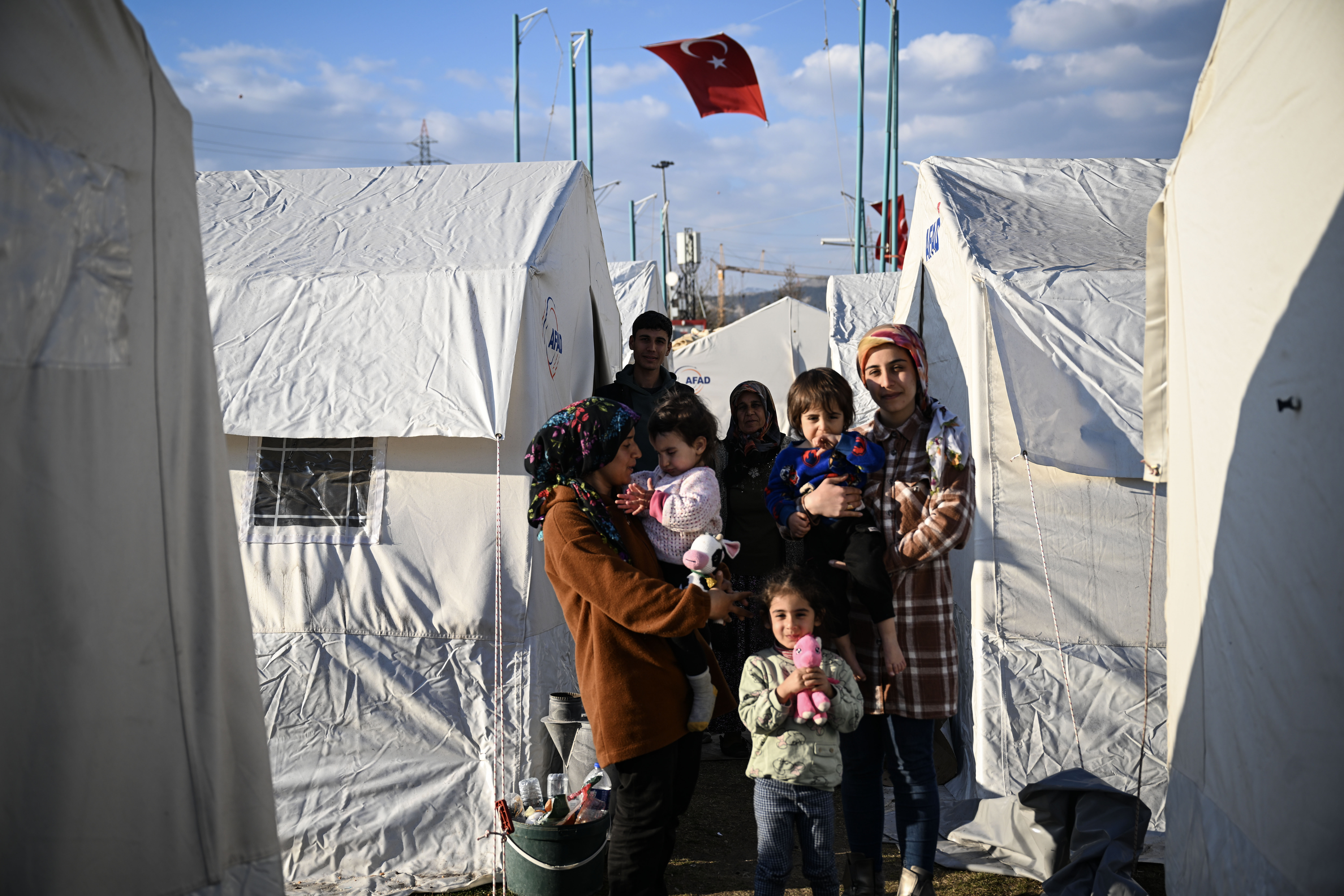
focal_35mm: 43
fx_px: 1605
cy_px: 448
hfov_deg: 45.4
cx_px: 672
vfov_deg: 31.2
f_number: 3.5
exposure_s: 1/1000
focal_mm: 43
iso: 100
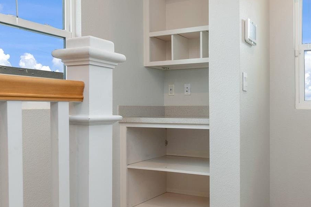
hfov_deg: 56.0
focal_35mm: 32
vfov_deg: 41.1
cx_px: 231
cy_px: 100
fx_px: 276
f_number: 8
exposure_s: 1/25
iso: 250
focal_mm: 12
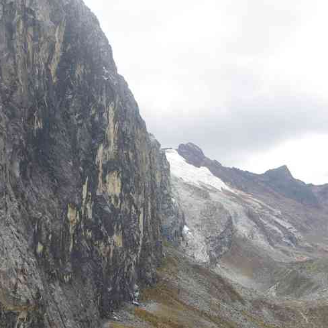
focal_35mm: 60
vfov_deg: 28.5
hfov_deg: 28.6
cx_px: 126
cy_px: 223
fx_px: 642
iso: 200
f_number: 10
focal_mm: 23
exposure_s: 1/50
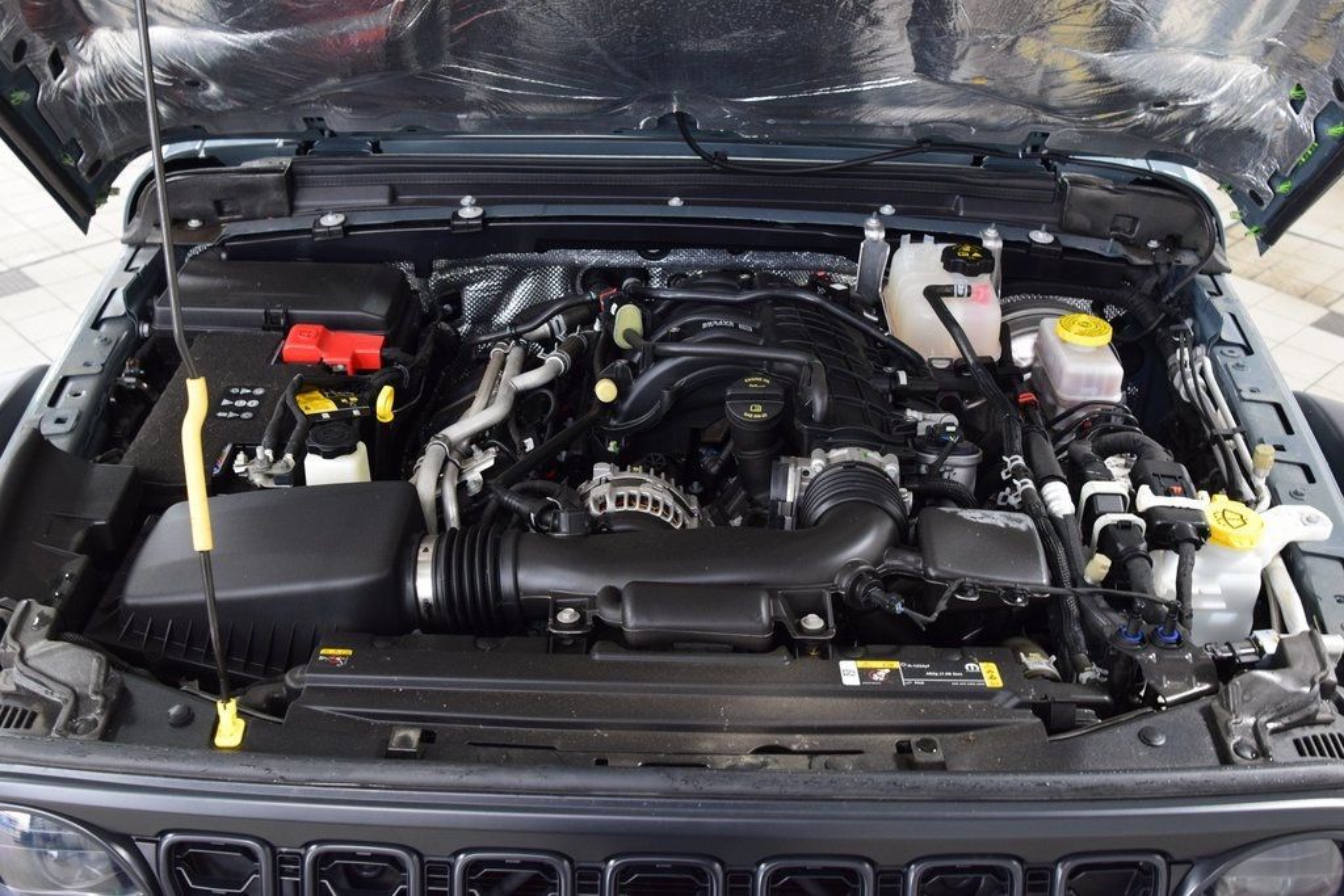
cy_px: 448
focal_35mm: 36
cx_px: 672
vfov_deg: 36.9
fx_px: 1344
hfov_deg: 53.1
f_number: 6.3
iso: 1250
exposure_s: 1/15
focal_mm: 24
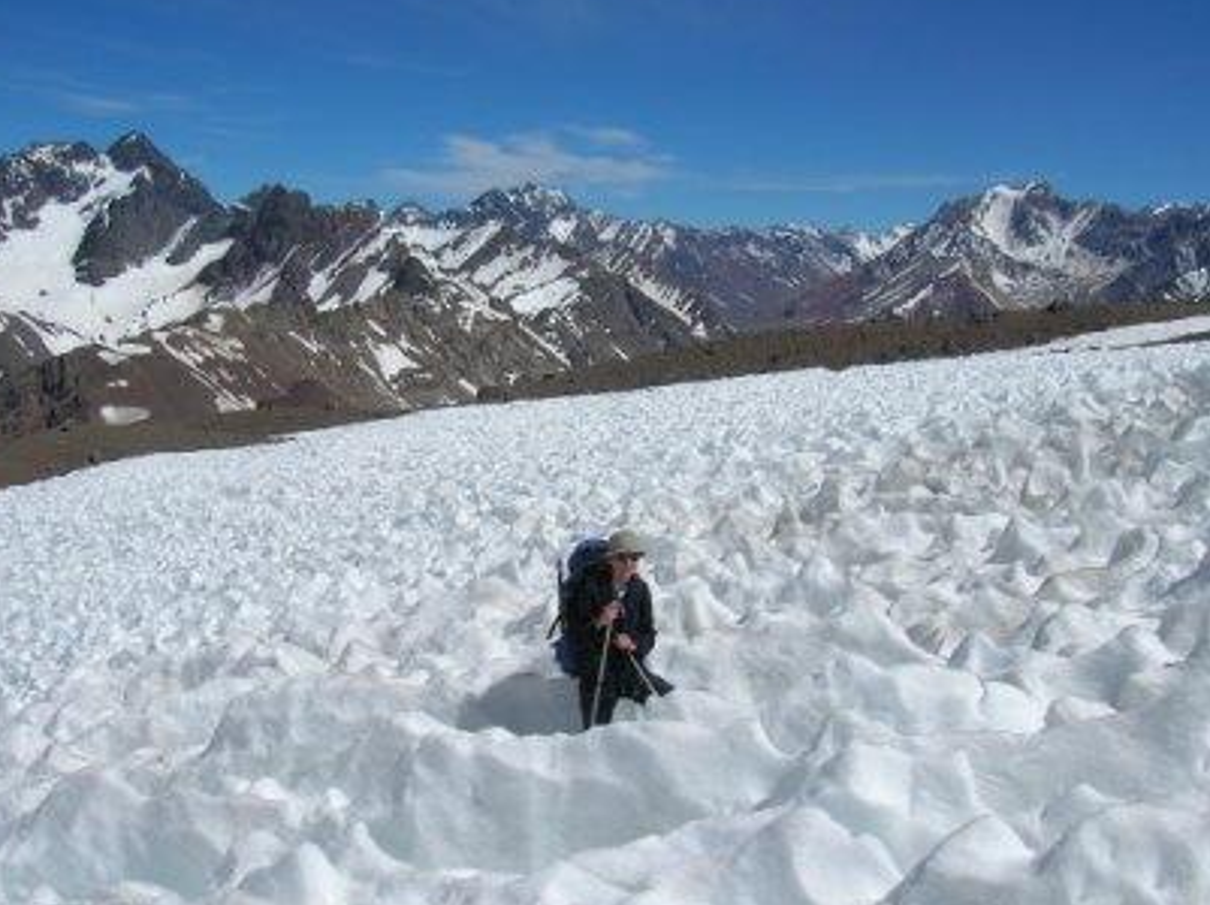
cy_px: 457
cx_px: 588
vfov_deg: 37.7
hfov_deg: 49.0
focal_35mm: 38
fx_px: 1327
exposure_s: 1/1244
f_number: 4.9
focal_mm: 5.7
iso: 50
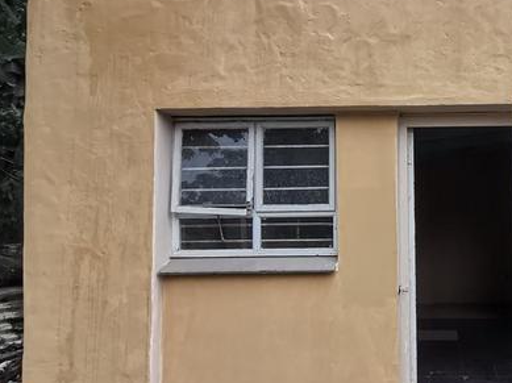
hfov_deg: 48.6
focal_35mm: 35
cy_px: 207
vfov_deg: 40.6
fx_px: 517
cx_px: 434
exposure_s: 1/423
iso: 50
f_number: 2.4
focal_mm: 1.78
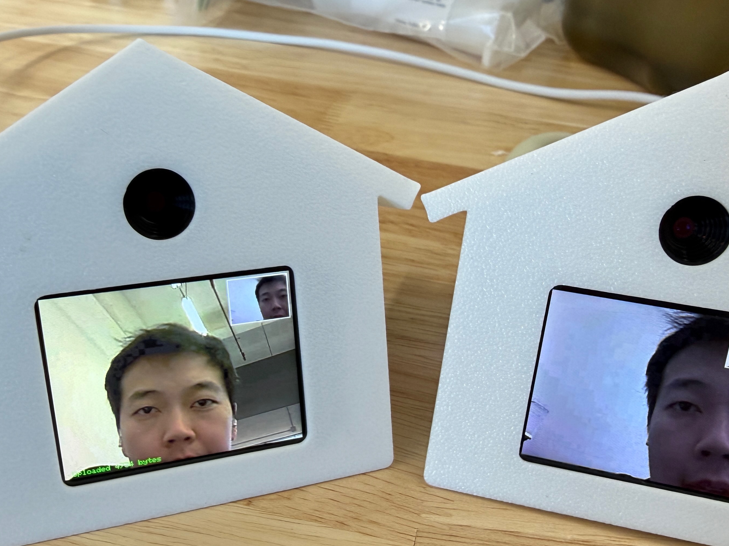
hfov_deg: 50.8
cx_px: 463
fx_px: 758
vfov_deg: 39.6
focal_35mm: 36
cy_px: 309
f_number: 2.2
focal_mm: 2.22
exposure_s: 1/120
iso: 160
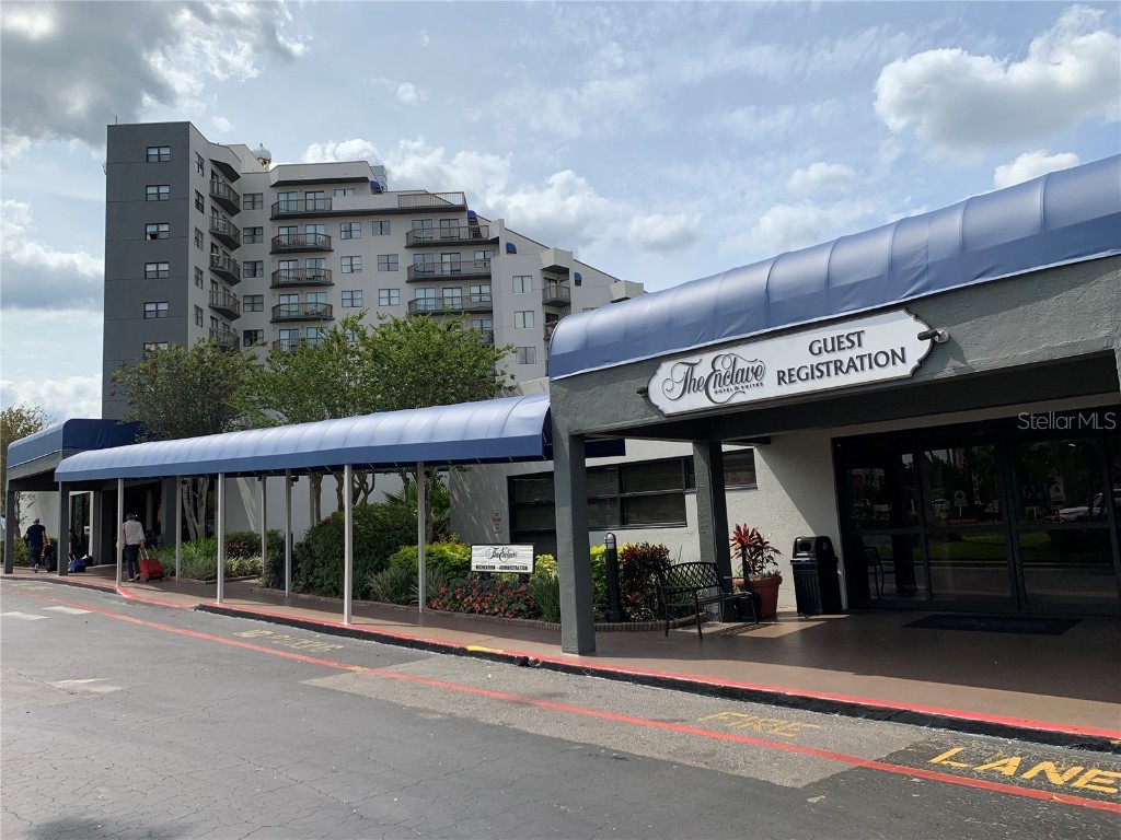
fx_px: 842
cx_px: 560
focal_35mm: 26
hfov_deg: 67.3
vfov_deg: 53.1
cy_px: 420
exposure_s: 1/3086
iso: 25
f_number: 1.8
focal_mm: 4.25
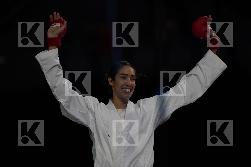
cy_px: 84
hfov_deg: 5.2
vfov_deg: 3.4
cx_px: 126
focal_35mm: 400
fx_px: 2789
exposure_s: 1/800
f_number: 2.8
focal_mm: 400
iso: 500
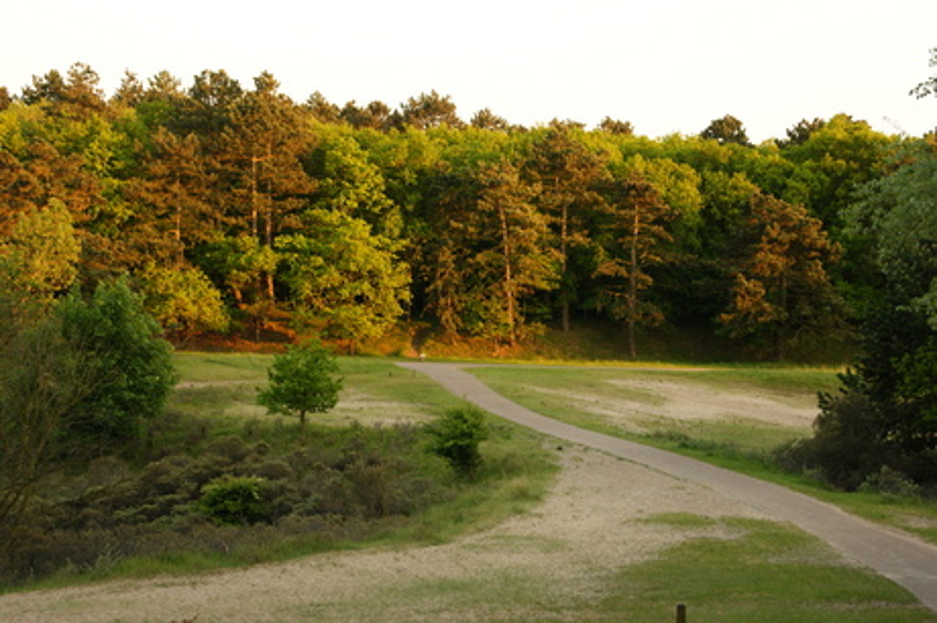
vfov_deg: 18.2
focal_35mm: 75
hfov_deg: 27.0
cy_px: 312
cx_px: 468
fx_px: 1951
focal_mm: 50
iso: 400
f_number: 5.6
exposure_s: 1/80
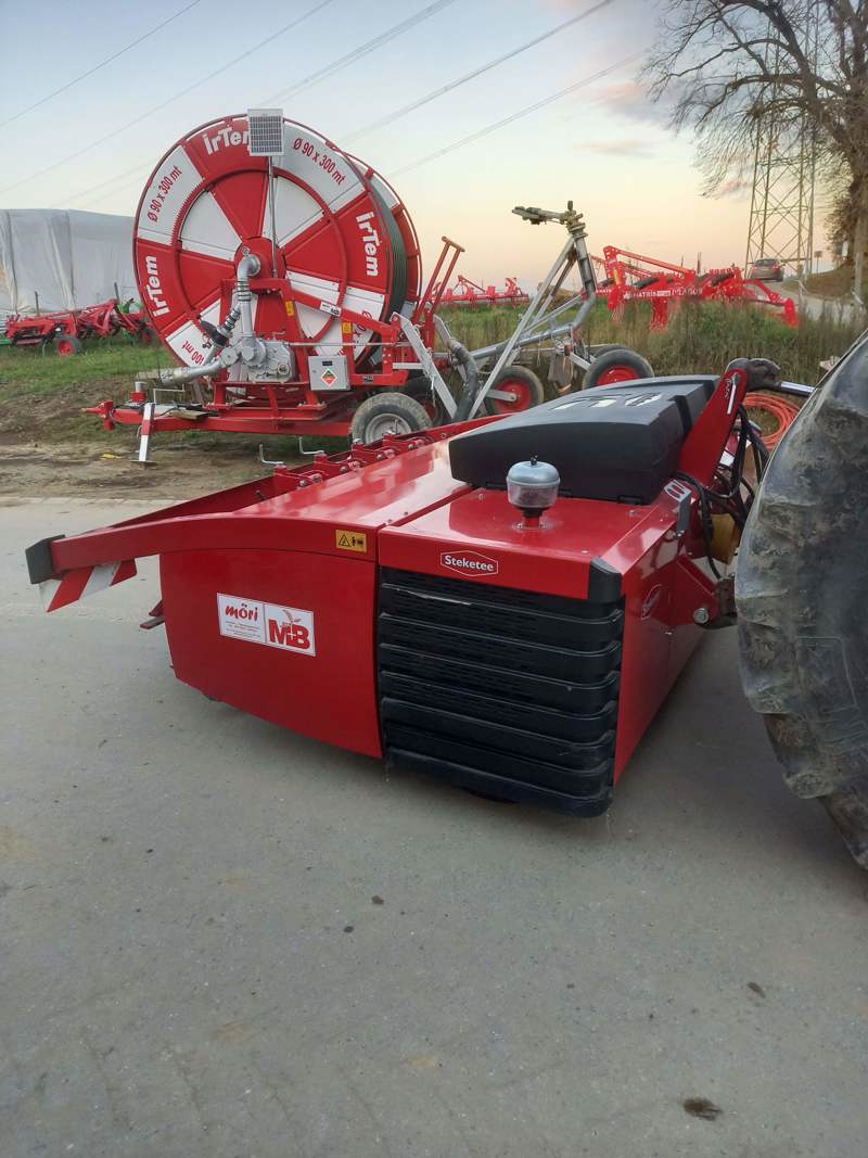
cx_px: 434
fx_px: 836
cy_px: 579
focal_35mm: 25
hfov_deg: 54.9
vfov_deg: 69.4
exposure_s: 1/49
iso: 125
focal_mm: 4.6
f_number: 2
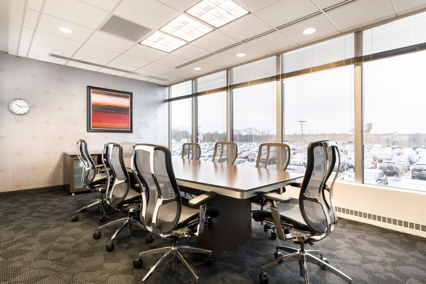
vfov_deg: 67.4
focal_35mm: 18
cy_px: 142
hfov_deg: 90.0
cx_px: 213
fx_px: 213
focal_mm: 18
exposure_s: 1/400
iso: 800
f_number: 8
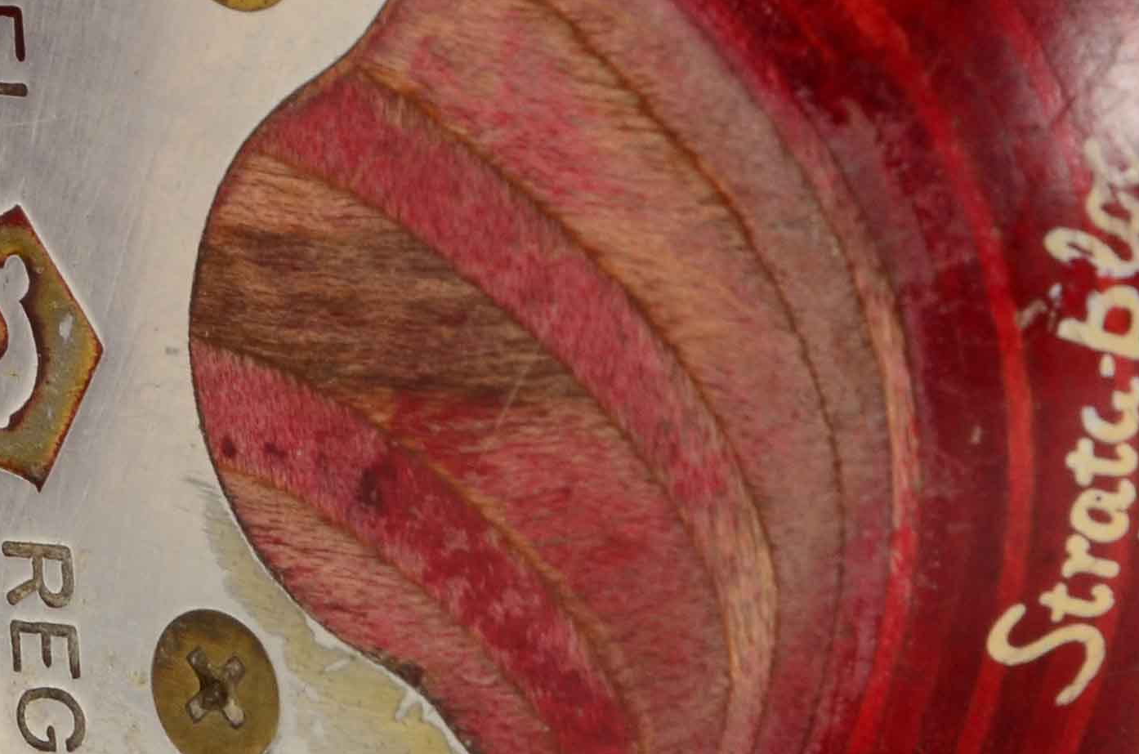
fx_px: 17577
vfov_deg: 2.5
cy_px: 285
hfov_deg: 3.7
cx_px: 10
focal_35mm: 557
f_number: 14
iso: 200
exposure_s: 1/160
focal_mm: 105
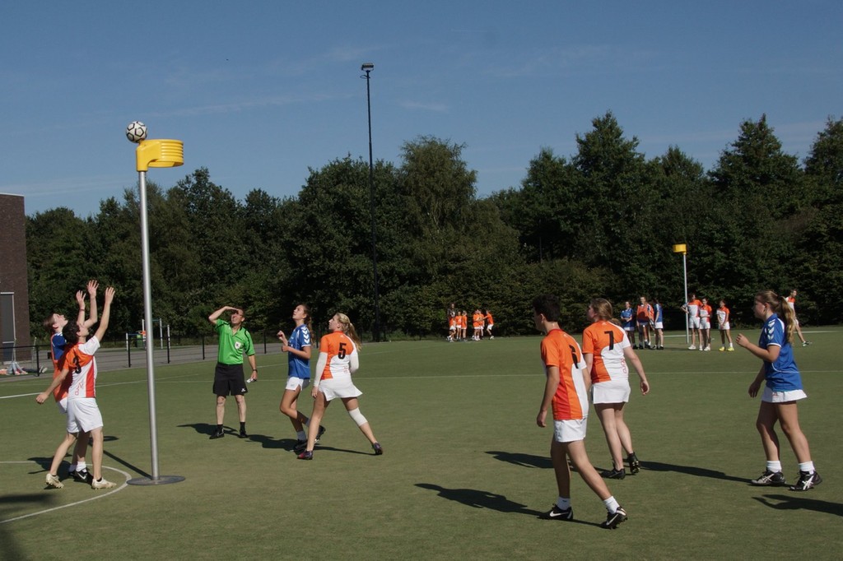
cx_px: 422
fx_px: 843
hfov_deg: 53.1
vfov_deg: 36.8
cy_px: 280
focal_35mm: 36
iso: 200
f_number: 10
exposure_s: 1/640
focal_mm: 24
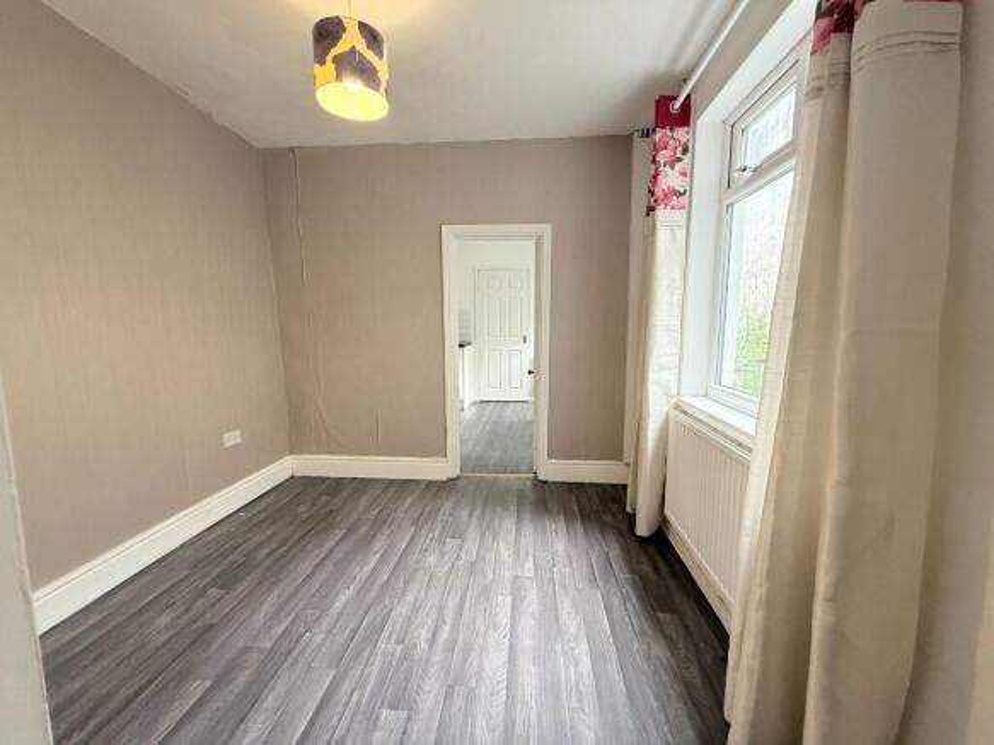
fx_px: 402
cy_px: 372
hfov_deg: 102.1
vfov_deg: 85.7
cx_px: 497
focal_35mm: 14
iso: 250
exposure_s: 1/99
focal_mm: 2.22
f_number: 2.2
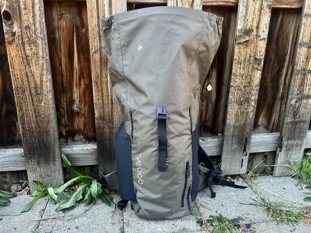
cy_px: 116
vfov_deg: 53.1
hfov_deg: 67.3
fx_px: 234
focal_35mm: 26
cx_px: 156
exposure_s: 1/121
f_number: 1.6
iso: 125
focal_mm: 5.1
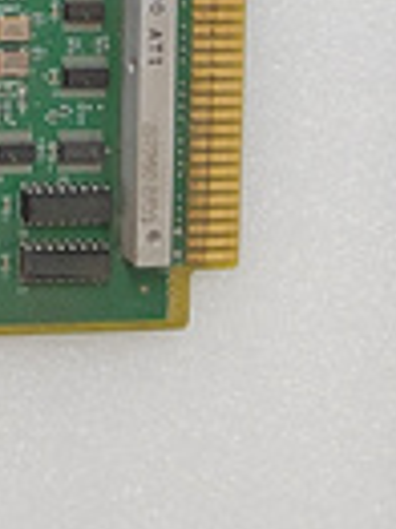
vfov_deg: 14.4
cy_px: -481
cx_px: -566
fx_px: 1788
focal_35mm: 117
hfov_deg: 10.7
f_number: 1.9
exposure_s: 1/50
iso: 1419
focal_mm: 5.52
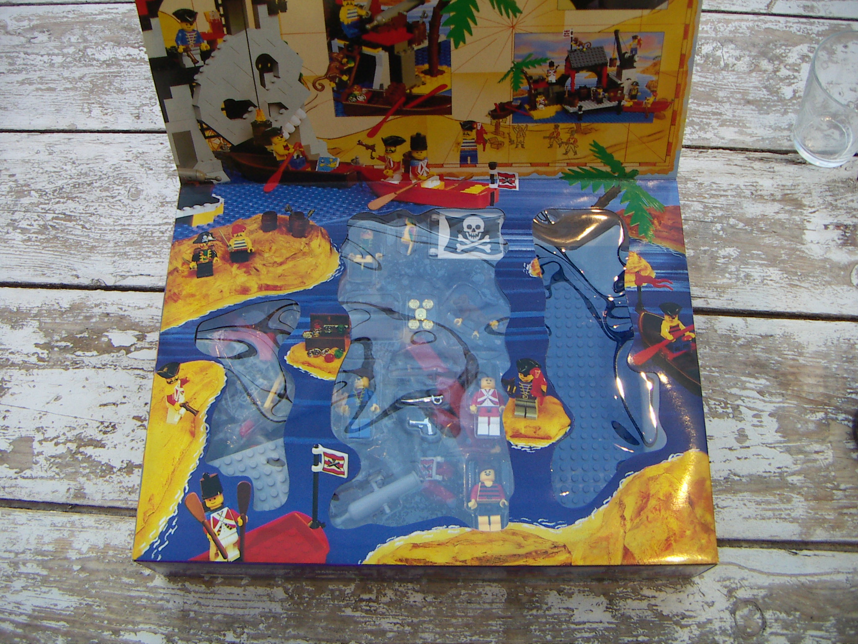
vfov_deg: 39.7
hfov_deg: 51.4
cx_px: 429
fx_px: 892
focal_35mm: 36
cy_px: 322
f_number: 2.8
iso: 50
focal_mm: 4.7
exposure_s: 1/50
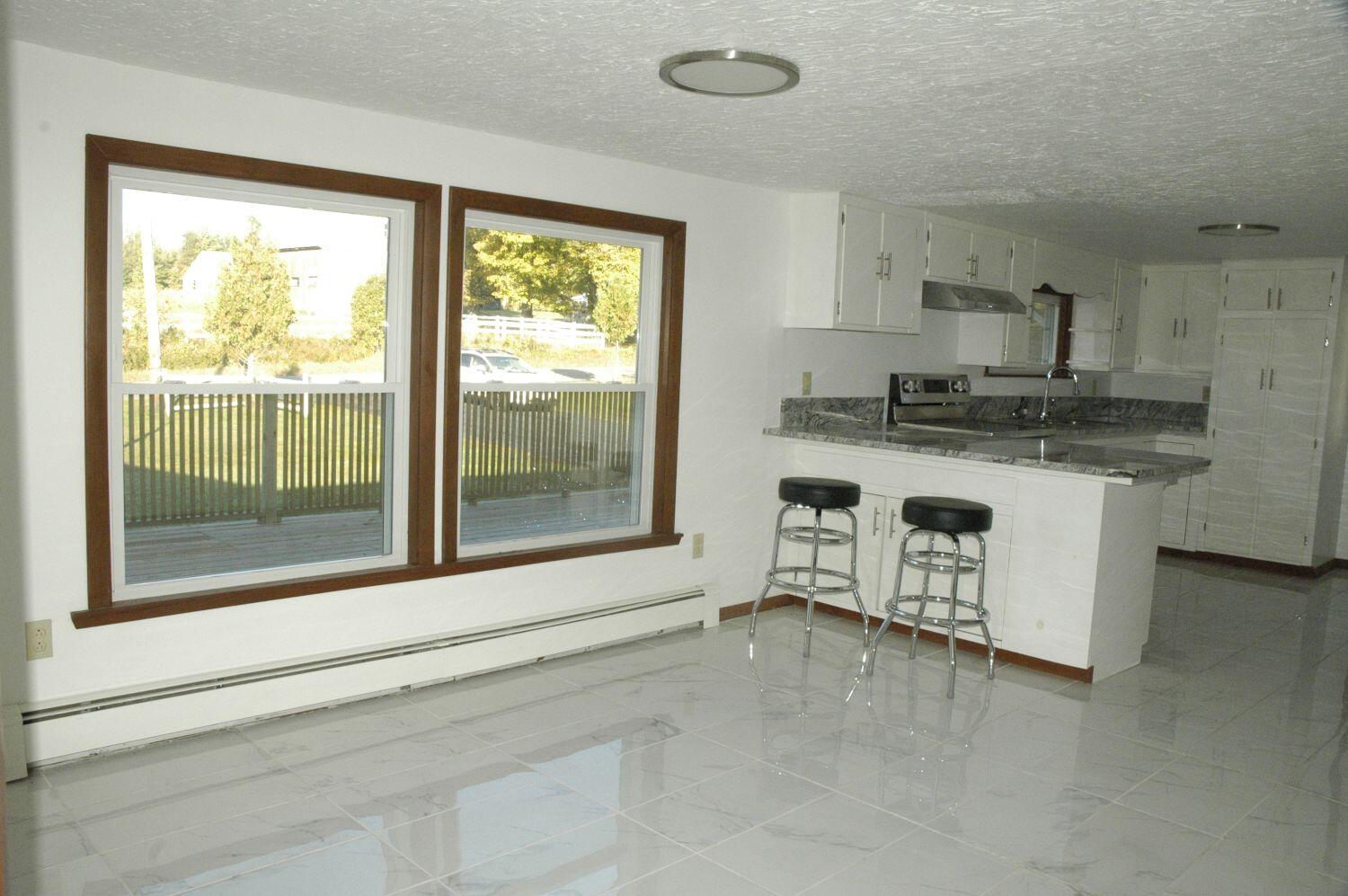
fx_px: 1010
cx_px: 674
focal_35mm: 27
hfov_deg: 67.4
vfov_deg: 47.8
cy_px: 448
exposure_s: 1/160
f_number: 10
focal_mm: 18
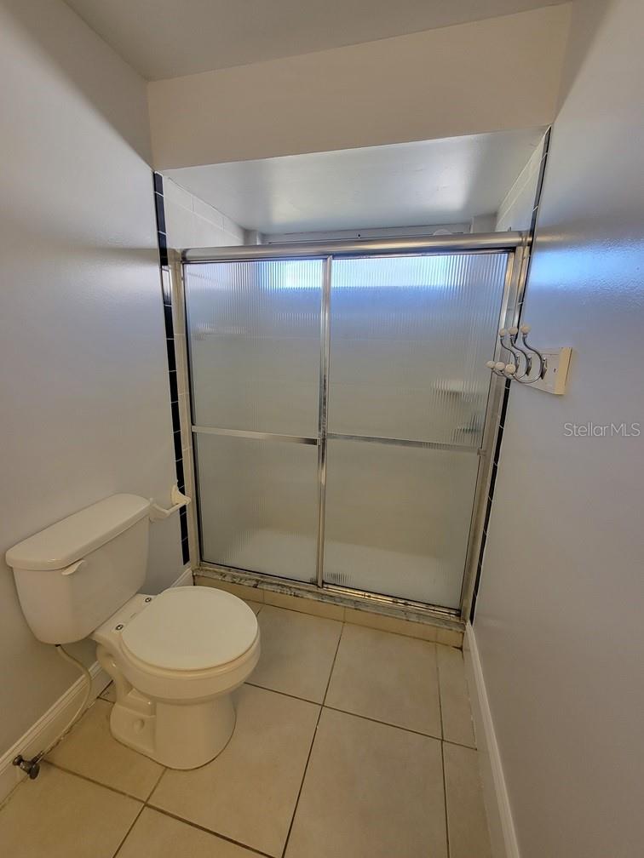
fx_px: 322
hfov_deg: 89.9
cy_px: 429
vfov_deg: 106.2
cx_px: 322
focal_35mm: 13
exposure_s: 1/60
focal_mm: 2.2
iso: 160
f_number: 2.2
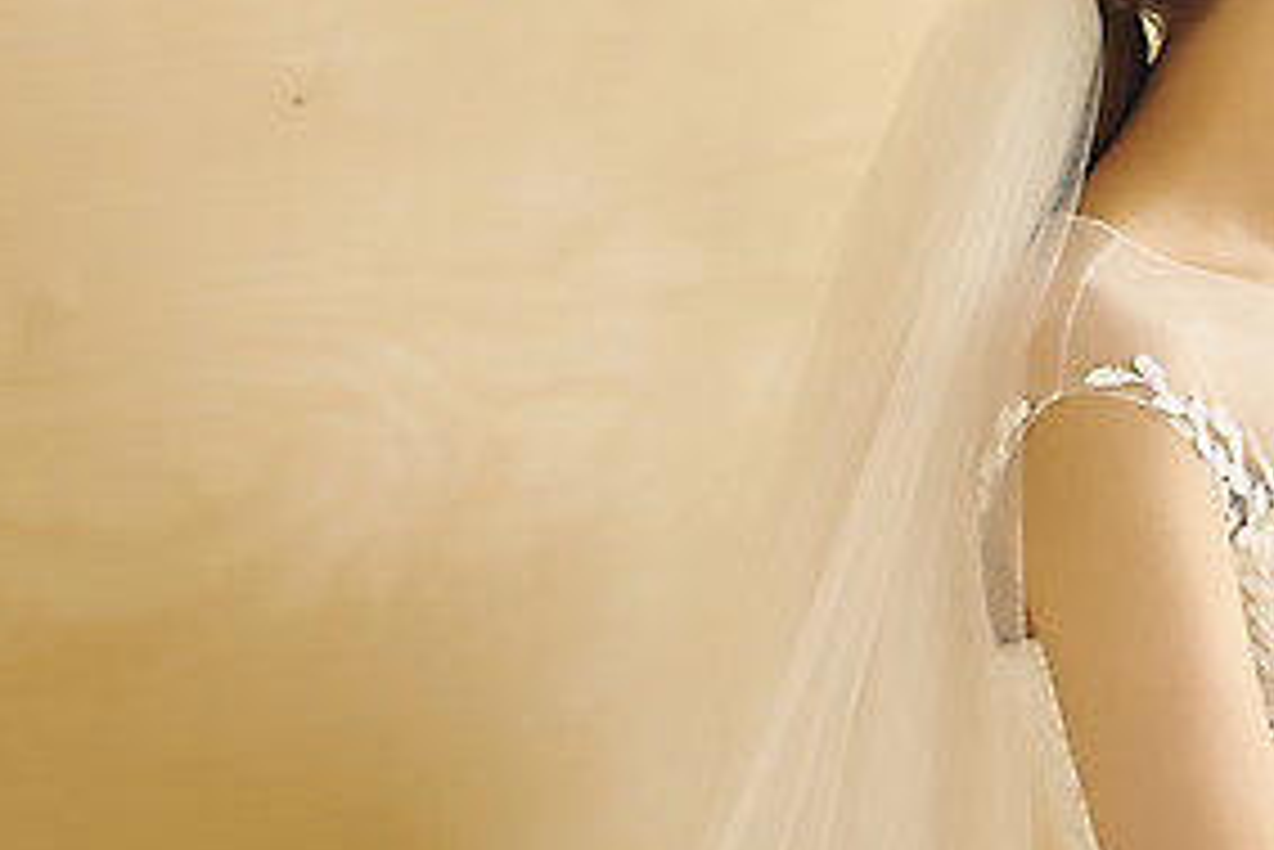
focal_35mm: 180
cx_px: 1297
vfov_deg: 7.6
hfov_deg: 11.3
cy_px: 175
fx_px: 6373
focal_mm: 85
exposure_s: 1/125
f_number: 2
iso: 200
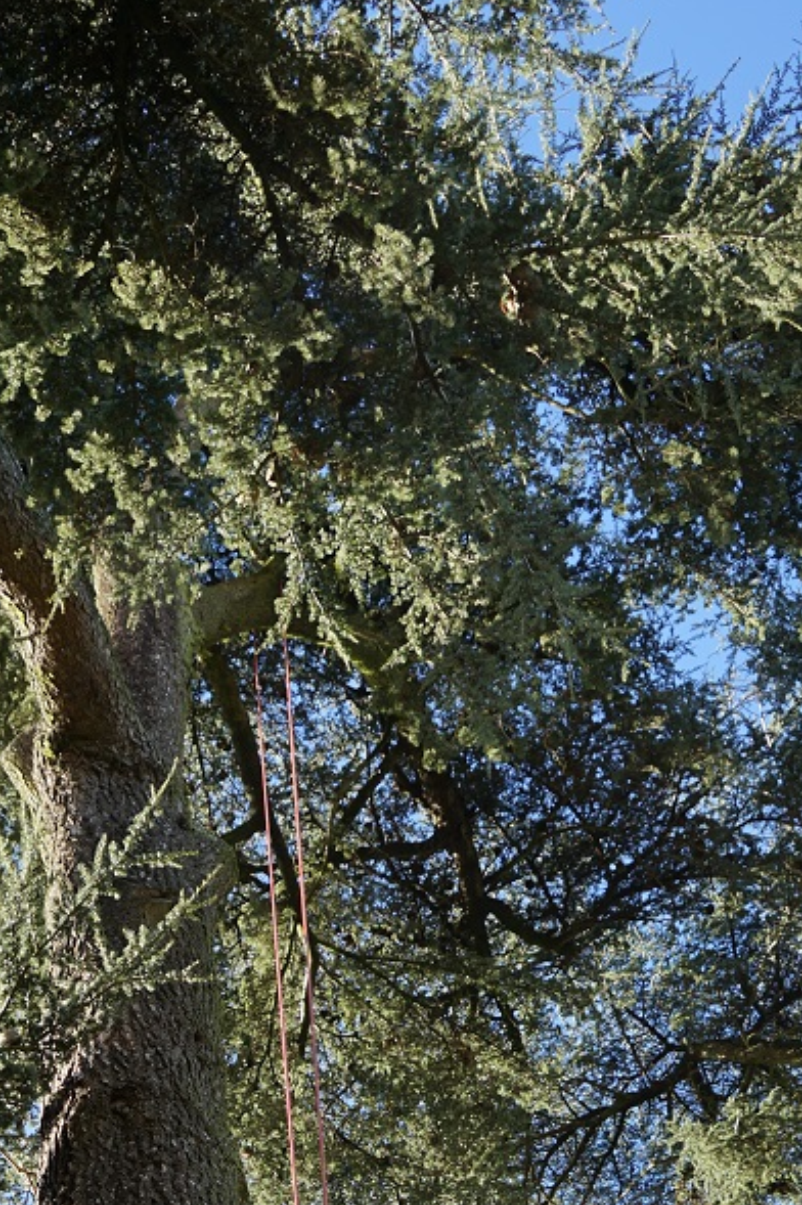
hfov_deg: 17.1
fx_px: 2643
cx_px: 110
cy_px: 1461
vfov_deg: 23.4
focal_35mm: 79
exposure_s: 1/80
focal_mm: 31
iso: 100
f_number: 6.3
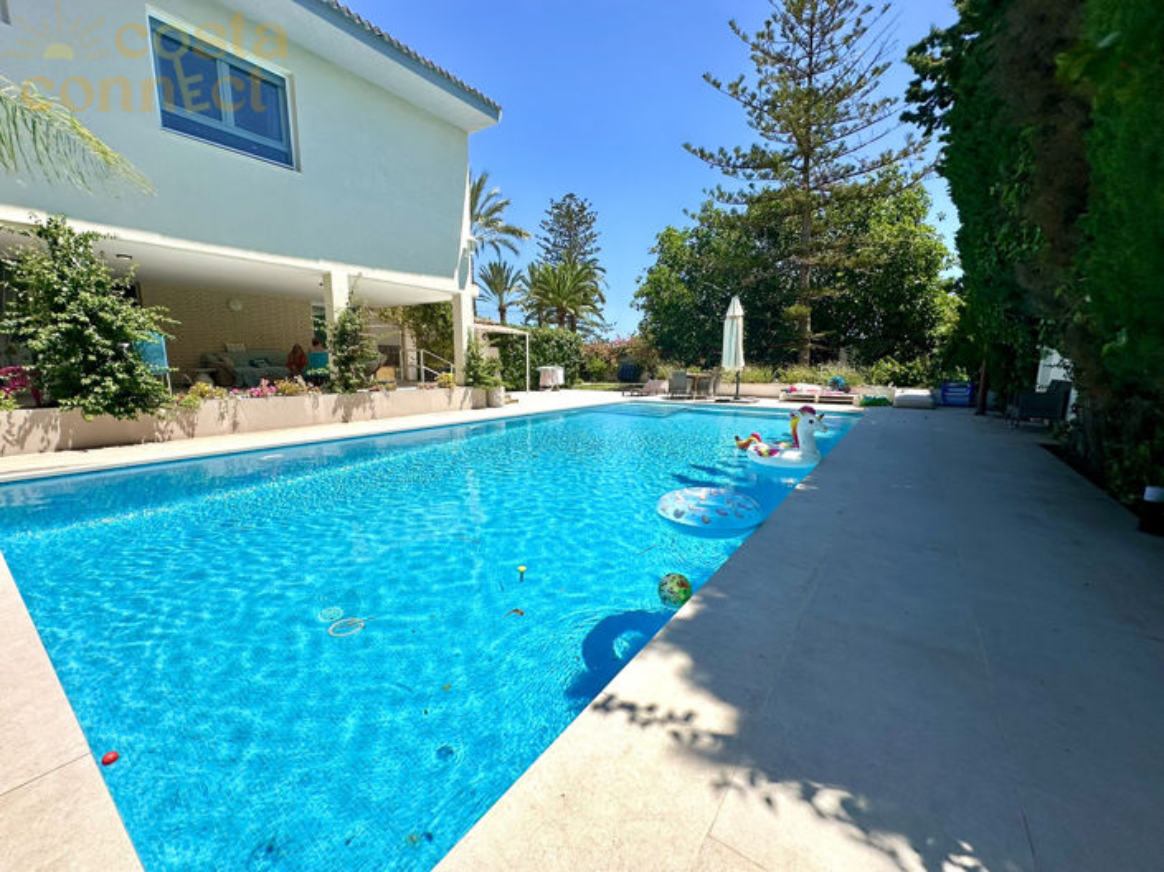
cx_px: 582
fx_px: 471
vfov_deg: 85.6
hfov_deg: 102.1
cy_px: 436
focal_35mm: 14
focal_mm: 2.22
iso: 50
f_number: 2.2
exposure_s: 1/2959
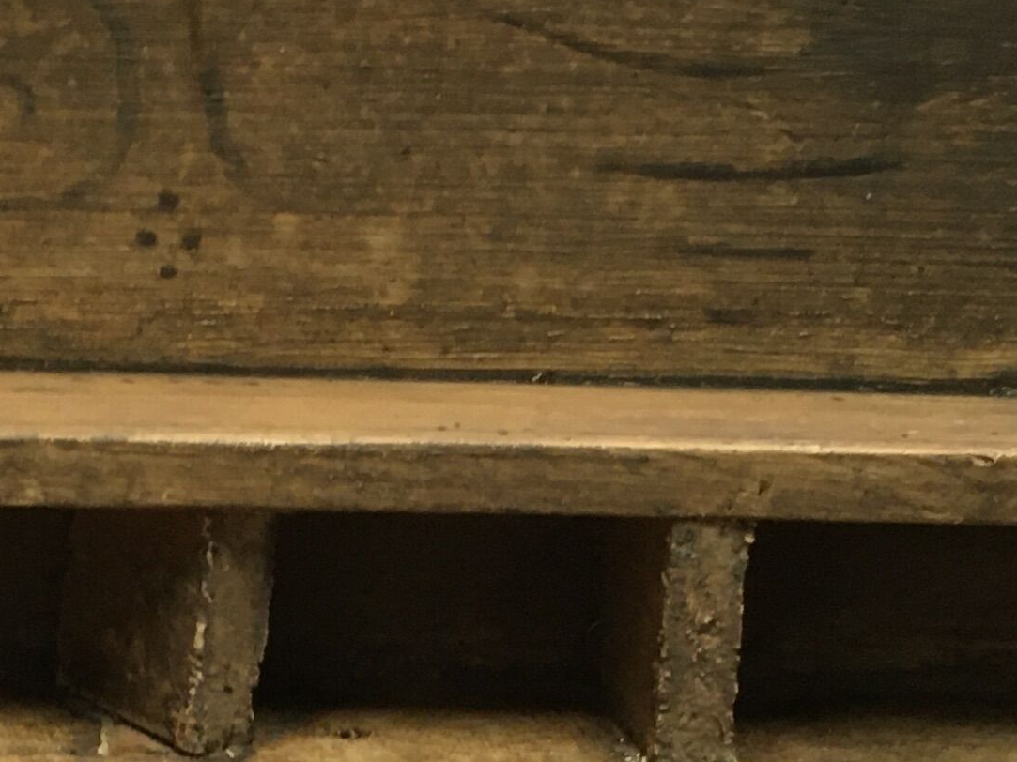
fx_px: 3173
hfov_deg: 17.9
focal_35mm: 108
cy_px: 1023
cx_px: 101
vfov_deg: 13.2
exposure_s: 1/33
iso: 125
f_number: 2.2
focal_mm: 4.15
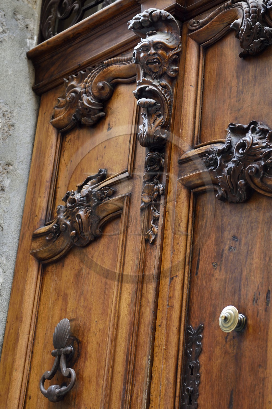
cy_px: 204
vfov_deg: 33.4
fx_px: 680
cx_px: 136
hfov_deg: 22.6
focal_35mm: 60
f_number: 4.5
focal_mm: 60
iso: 800
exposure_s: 1/125
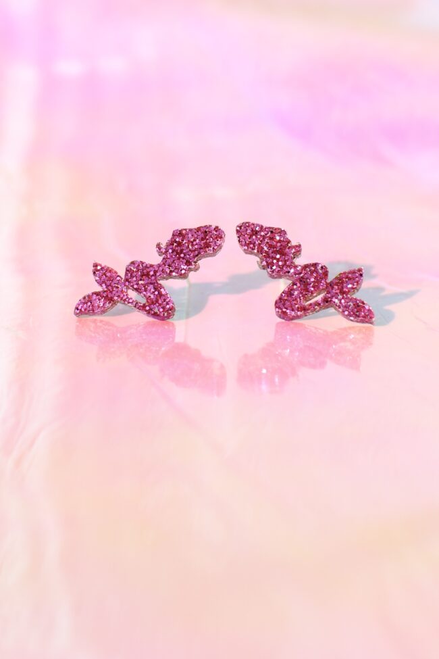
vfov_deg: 38.2
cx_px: 220
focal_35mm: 52
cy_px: 330
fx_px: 951
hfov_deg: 26.0
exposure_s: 1/2500
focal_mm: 35
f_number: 4
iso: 160
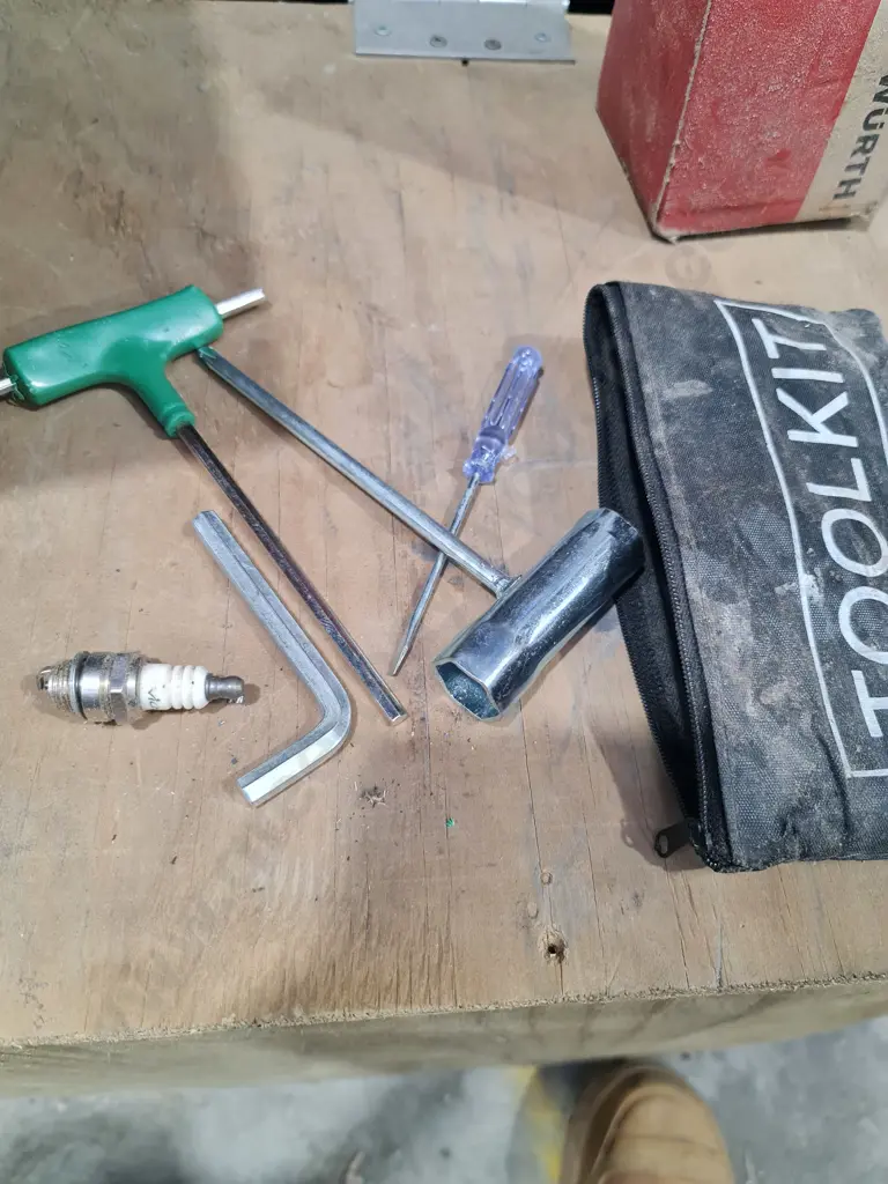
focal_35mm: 25
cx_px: 444
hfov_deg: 54.9
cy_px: 592
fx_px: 855
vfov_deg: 69.4
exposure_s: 1/100
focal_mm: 7
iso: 250
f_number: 1.8
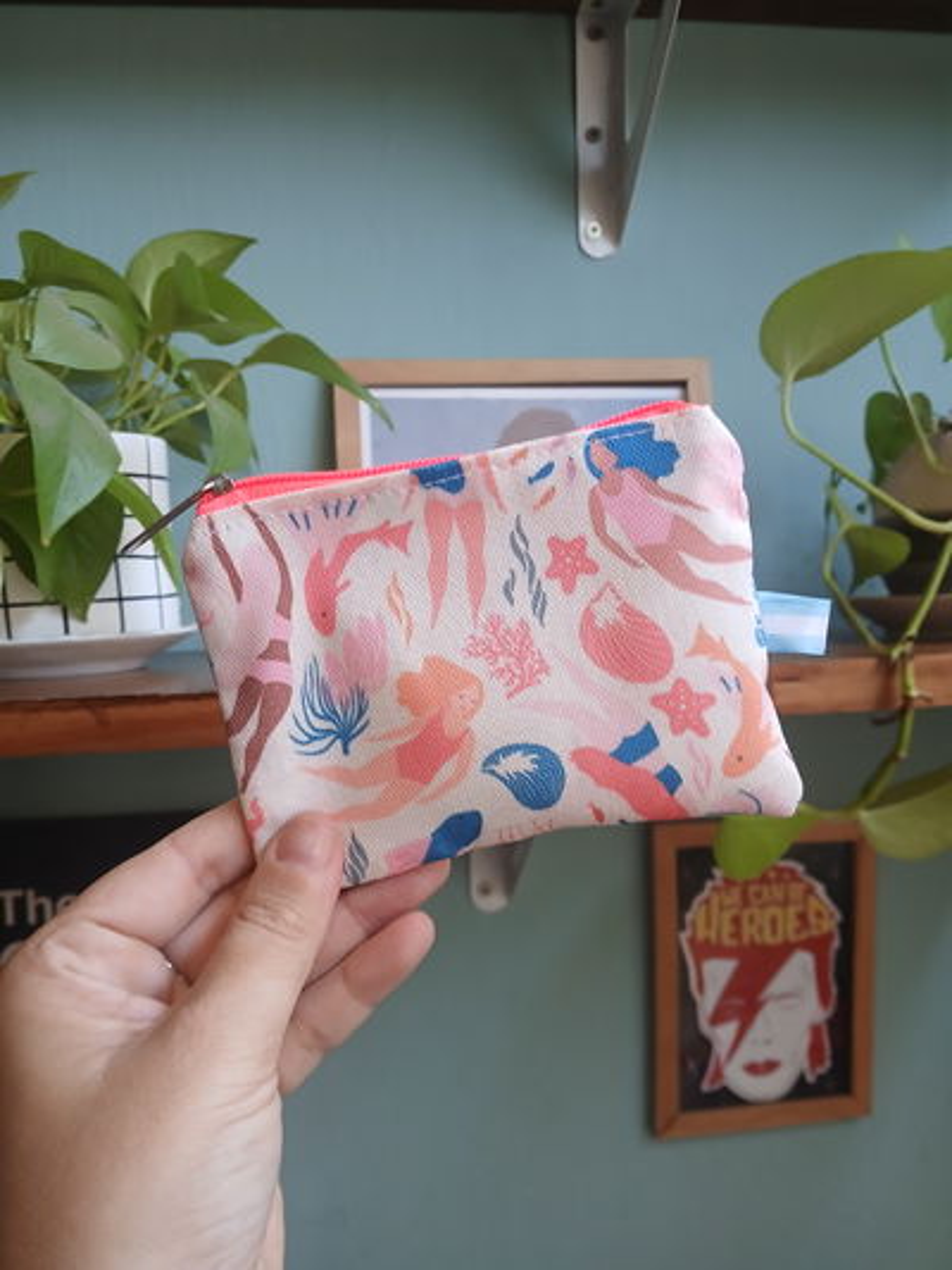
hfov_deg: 53.1
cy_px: 635
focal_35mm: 26
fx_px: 953
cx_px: 476
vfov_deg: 67.3
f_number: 1.8
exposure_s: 1/50
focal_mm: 3.98
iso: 200
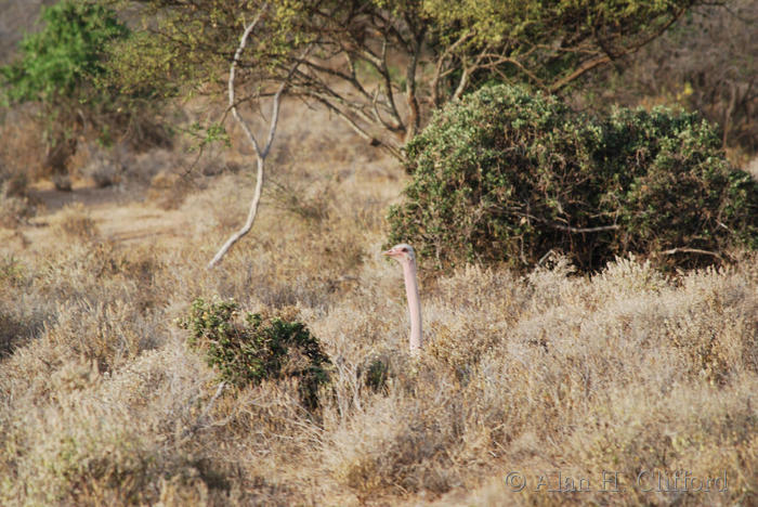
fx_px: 12643
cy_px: 254
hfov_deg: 3.4
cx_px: 379
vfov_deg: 2.3
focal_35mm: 600
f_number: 5.6
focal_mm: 400
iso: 100
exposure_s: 1/125
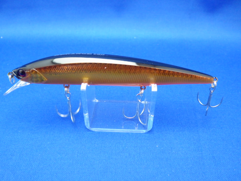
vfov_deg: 44.2
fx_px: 223
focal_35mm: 32
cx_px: 119
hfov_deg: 56.8
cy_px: 91
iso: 640
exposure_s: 1/45
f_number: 2.3
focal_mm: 5.5
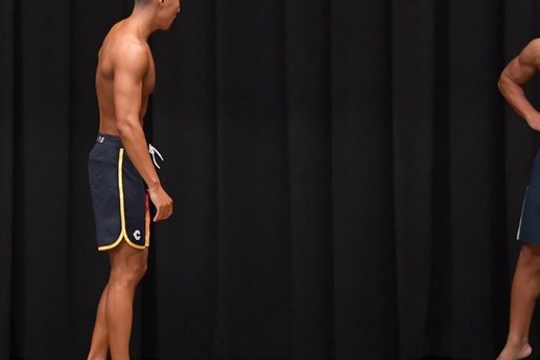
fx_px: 5056
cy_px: 176
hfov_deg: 6.1
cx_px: 174
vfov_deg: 4.1
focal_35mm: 337
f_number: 5.6
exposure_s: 1/400
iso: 6400
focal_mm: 150
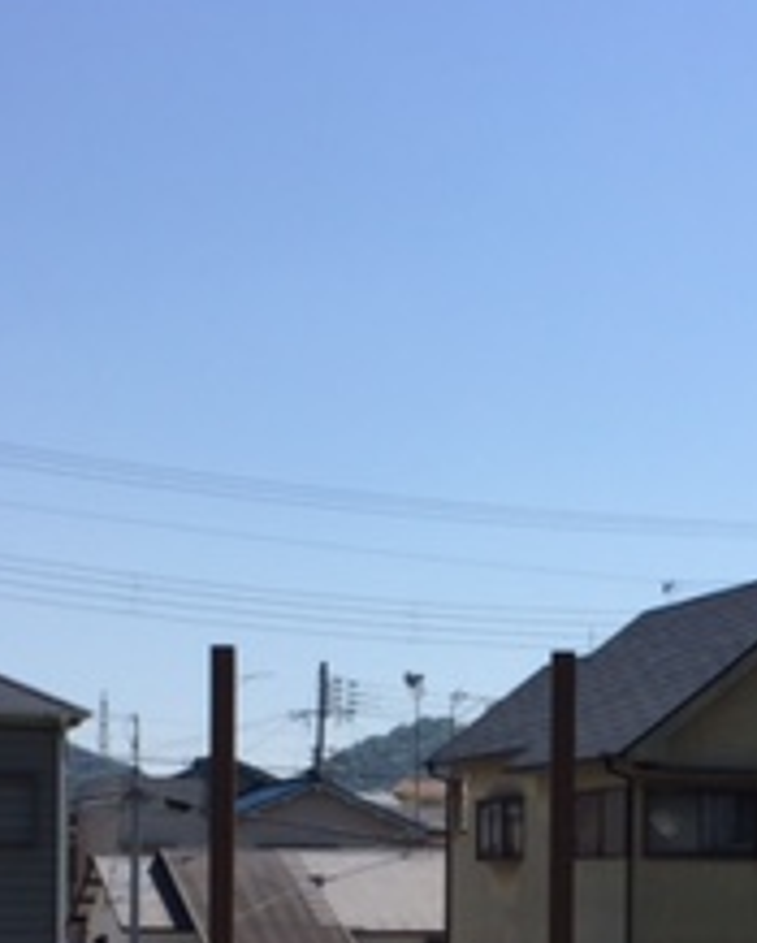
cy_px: 913
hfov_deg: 18.5
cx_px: 510
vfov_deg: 22.2
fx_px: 2320
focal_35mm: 83
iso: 32
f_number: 2.2
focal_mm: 4.15
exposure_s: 1/2825
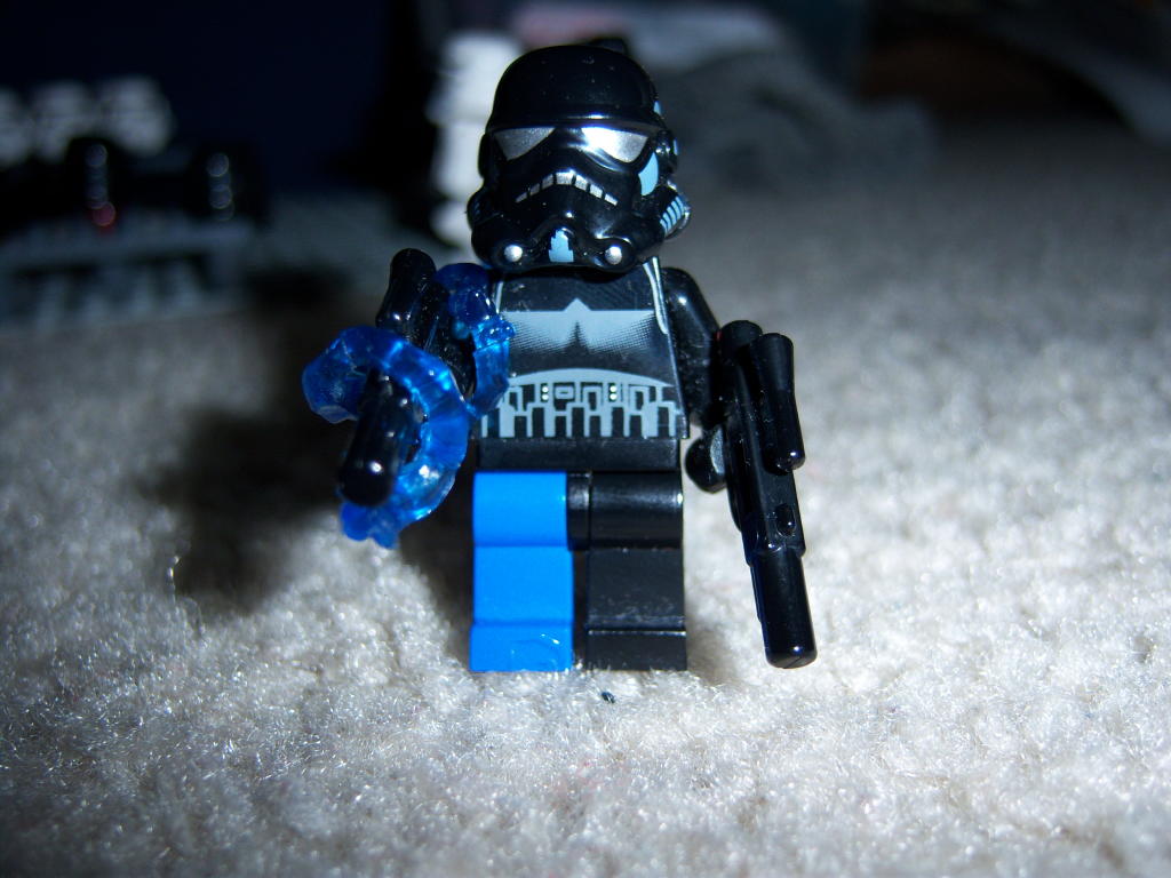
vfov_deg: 39.7
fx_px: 1218
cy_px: 439
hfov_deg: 51.4
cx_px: 586
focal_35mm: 36
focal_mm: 7.5
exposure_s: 1/60
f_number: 2.8
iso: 80
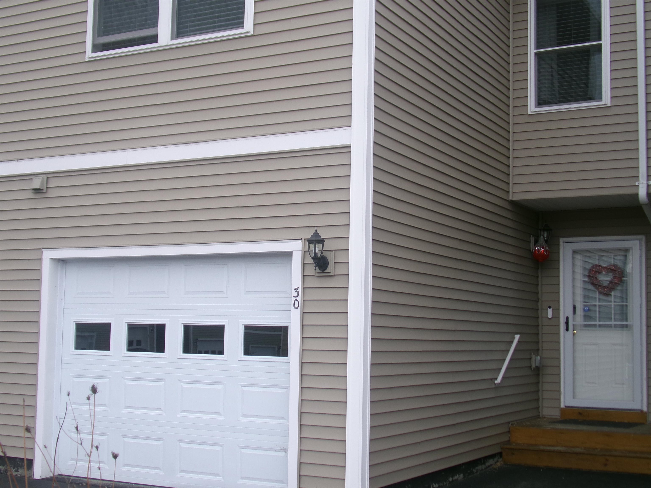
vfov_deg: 30.3
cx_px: 326
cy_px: 244
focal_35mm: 48
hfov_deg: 39.7
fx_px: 903
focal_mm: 8.5
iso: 100
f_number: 4.2
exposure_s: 1/140
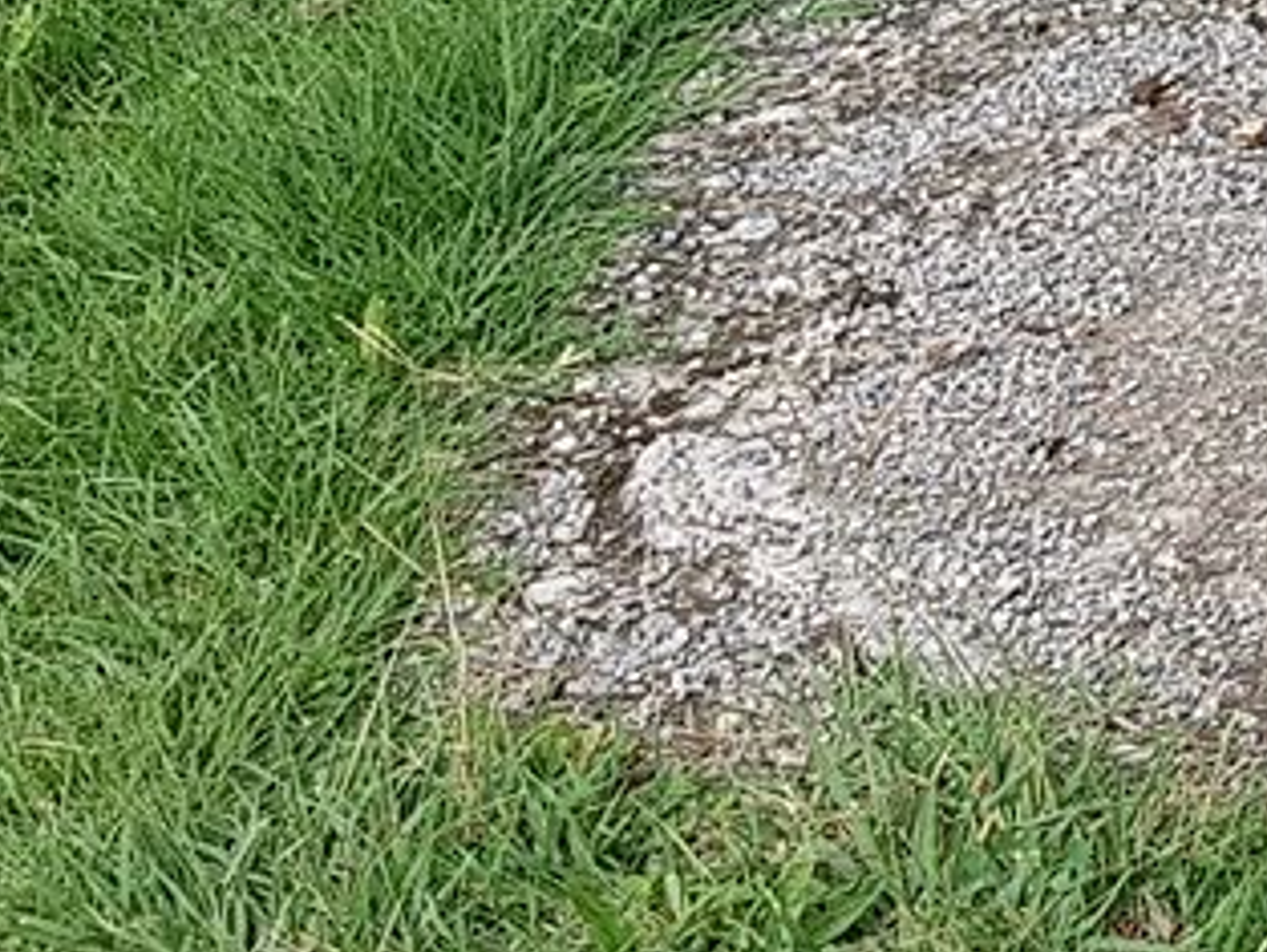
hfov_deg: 13.1
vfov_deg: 10.6
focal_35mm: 133
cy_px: -600
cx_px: 2429
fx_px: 4870
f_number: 1.7
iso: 50
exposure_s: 1/724
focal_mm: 4.2
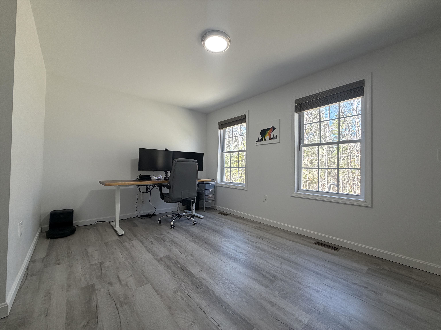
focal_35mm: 14
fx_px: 178
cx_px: 220
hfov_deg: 102.1
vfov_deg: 85.7
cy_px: 165
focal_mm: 2.22
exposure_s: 1/120
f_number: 2.2
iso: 200
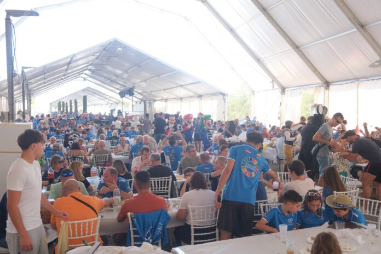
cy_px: 127
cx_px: 190
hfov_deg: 46.4
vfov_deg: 31.9
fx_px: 444
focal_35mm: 42
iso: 500
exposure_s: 1/125
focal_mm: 27.7
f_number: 4
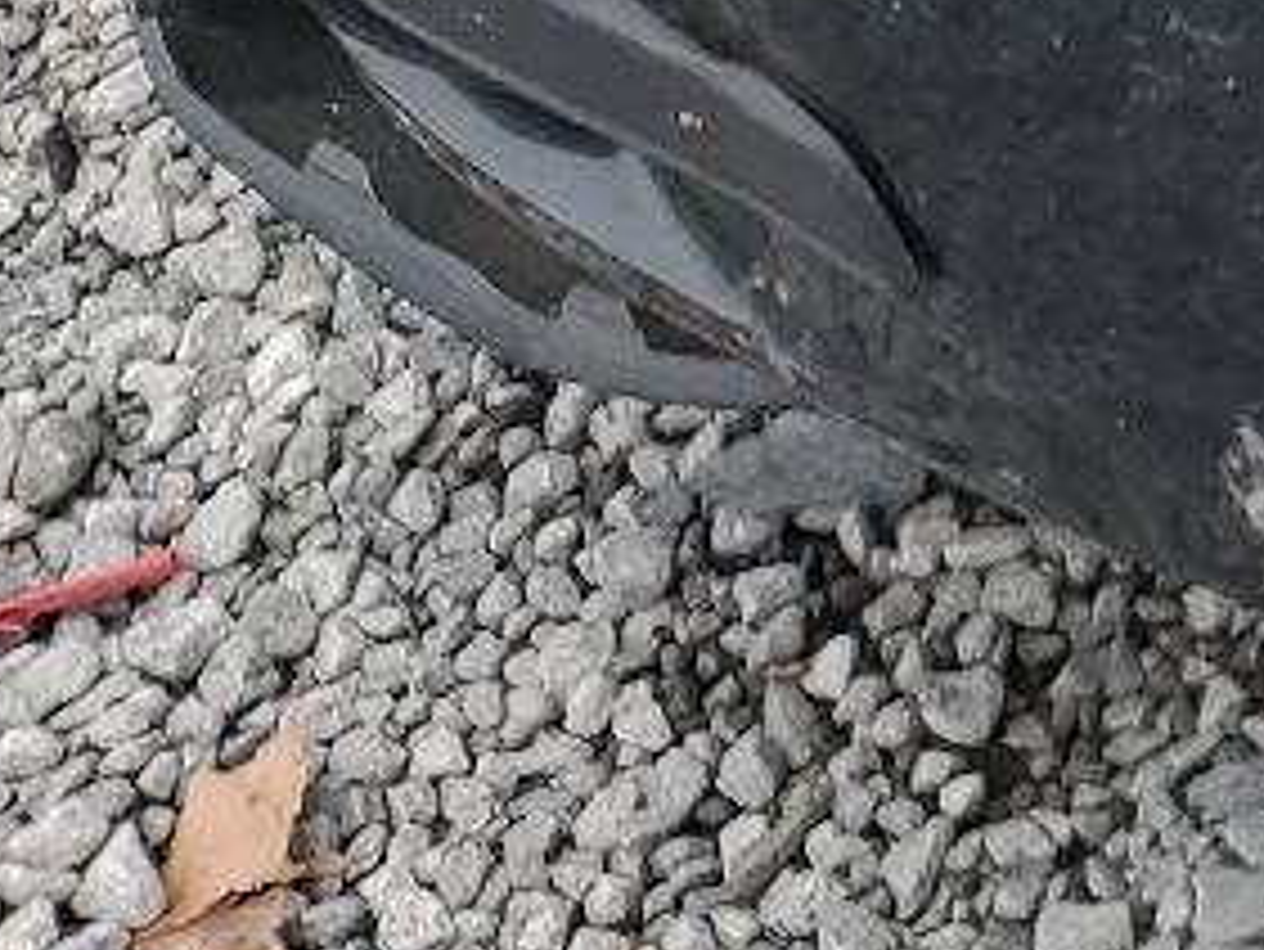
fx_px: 5407
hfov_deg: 10.9
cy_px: -1148
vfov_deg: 9.2
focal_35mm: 148
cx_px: 3239
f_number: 1.5
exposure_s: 1/1429
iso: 50
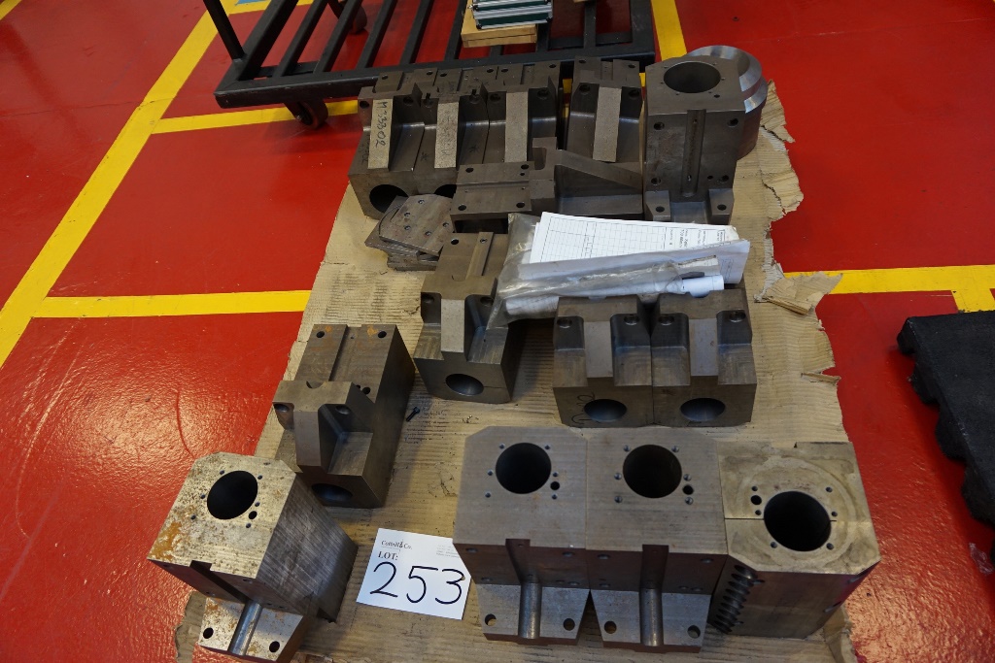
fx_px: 663
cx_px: 498
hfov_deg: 73.7
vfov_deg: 53.1
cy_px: 332
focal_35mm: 24
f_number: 4
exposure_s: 1/160
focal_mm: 16
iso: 800
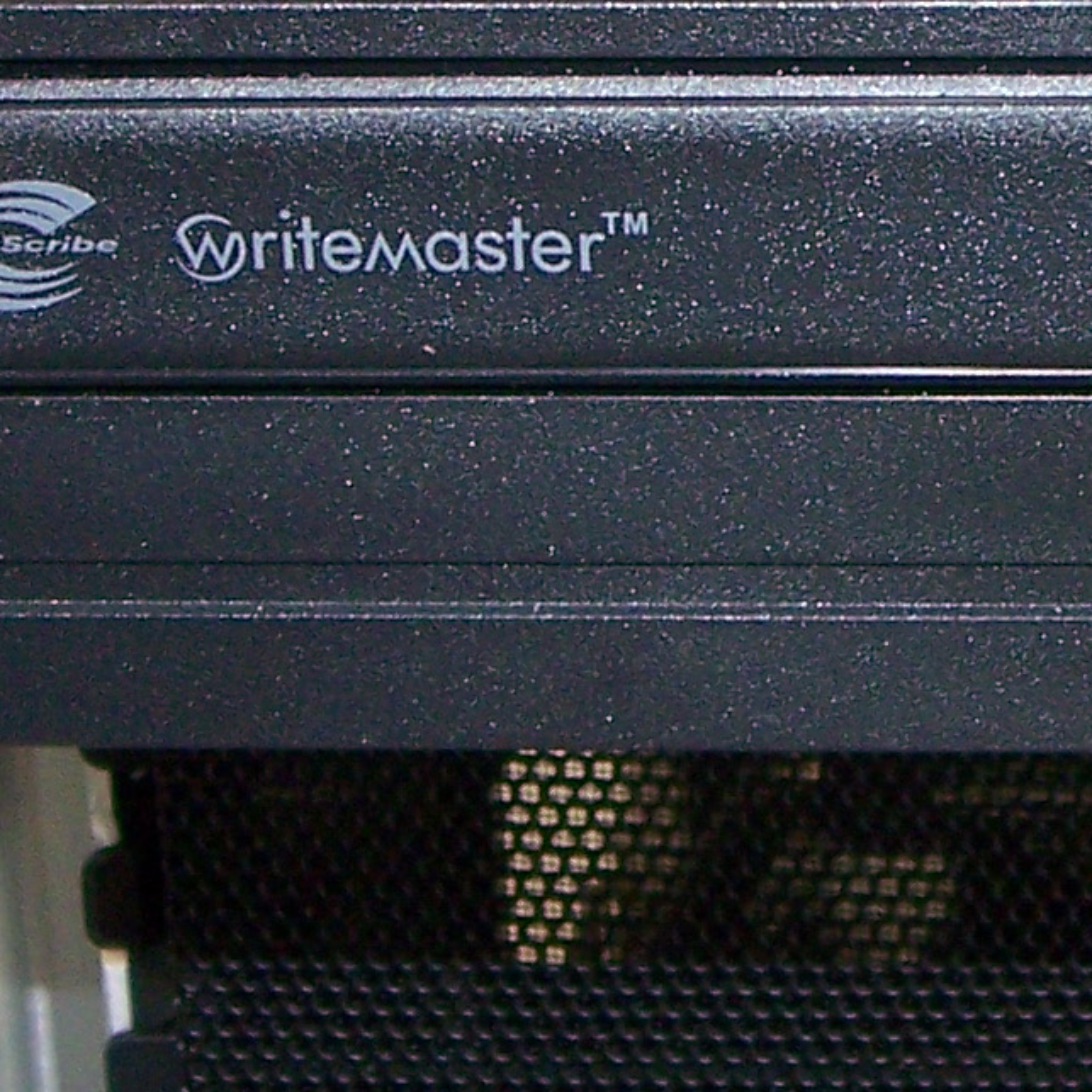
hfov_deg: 11.7
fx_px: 5282
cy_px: 148
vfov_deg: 11.7
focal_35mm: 148
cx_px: 1155
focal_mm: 6.3
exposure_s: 1/60
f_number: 3.9
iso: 125
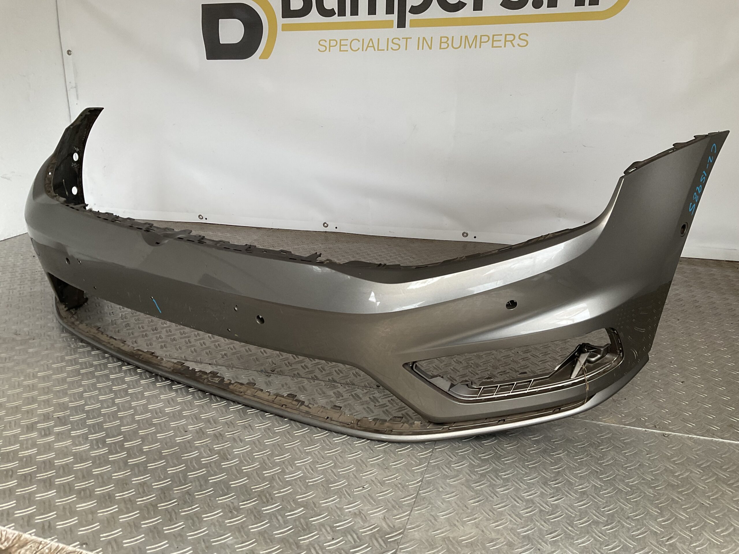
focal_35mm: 29
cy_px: 277
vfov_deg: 48.2
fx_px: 619
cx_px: 370
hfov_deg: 61.7
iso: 40
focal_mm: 3
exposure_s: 1/60
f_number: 1.8
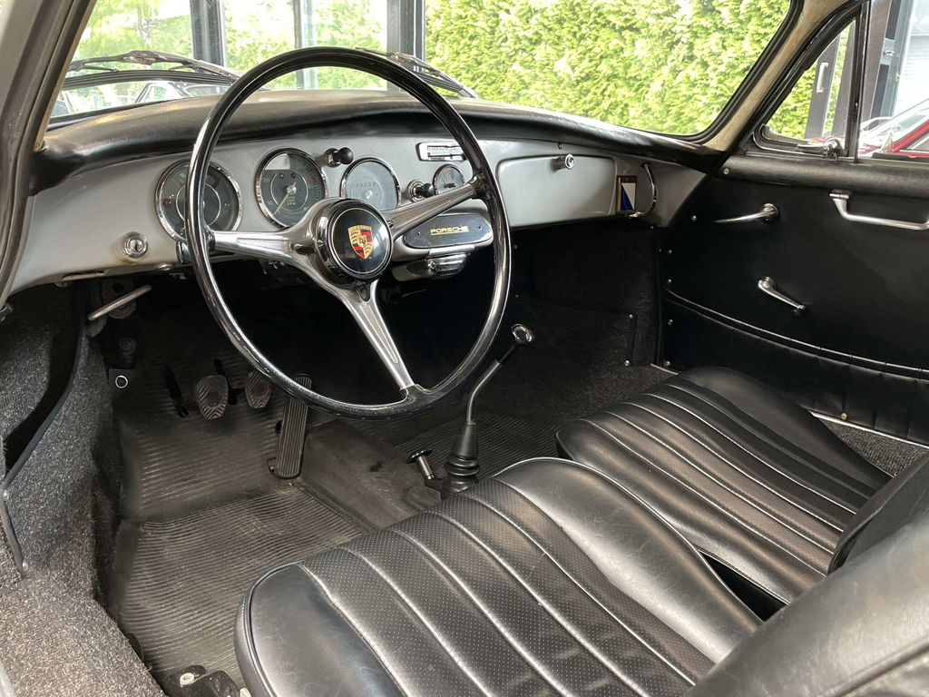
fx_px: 698
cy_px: 348
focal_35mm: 26
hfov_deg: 67.3
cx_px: 464
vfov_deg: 53.1
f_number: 1.6
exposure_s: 1/50
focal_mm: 4.2
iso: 320
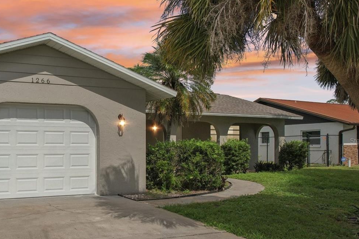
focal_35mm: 36
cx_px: 89
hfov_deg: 50.9
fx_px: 359
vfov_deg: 36.7
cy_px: 141
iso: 140
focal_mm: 8.38
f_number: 2.8
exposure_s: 1/3000
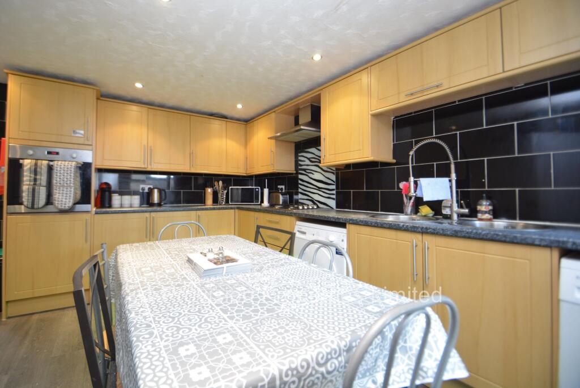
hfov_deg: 100.4
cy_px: 194
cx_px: 290
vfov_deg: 77.4
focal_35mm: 15
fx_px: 242
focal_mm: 10
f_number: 3.5
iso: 800
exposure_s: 1/45
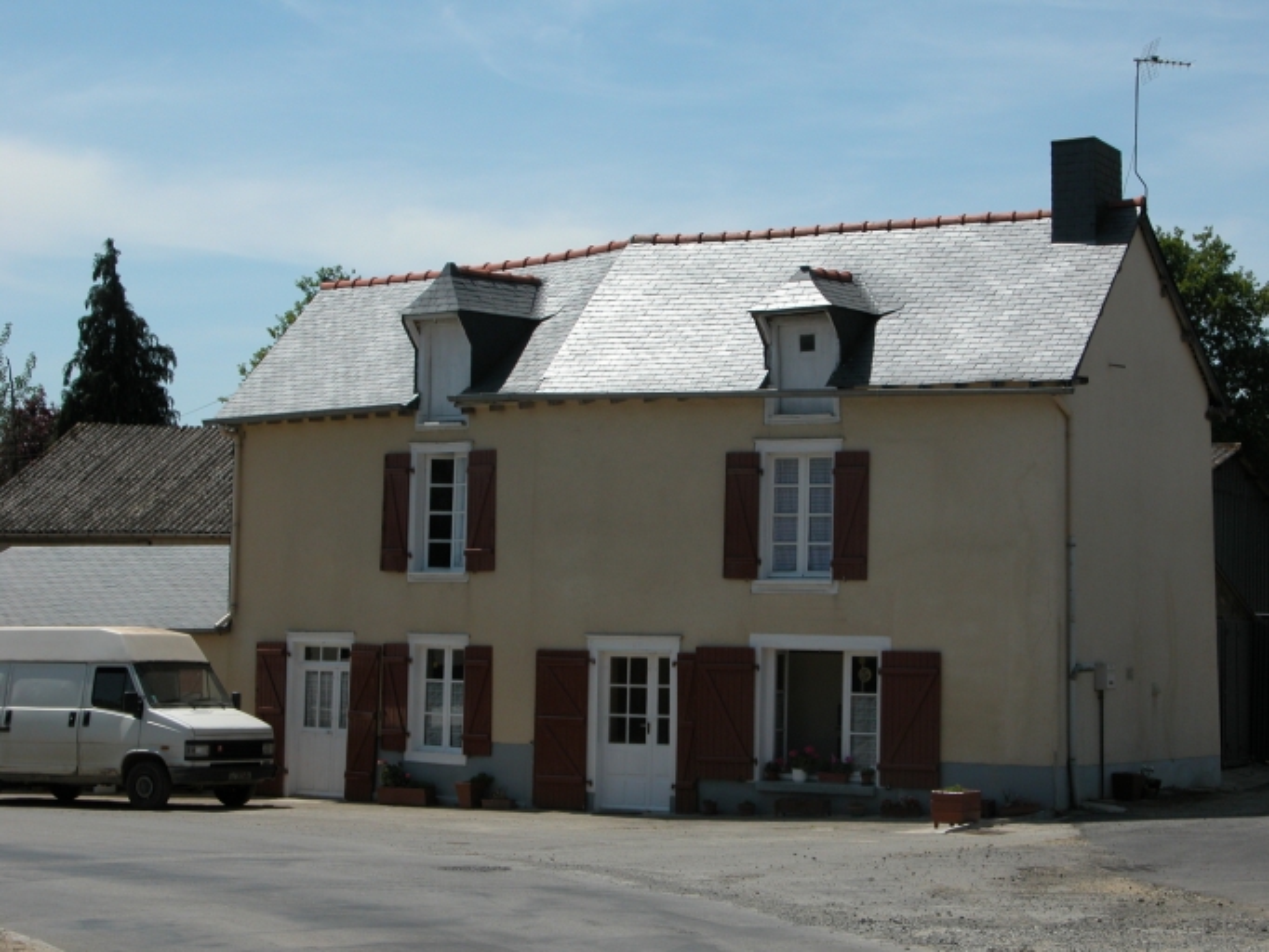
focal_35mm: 83
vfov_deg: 17.8
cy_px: 476
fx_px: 3044
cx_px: 634
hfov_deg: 23.6
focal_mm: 21
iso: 100
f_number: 6.2
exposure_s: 1/596
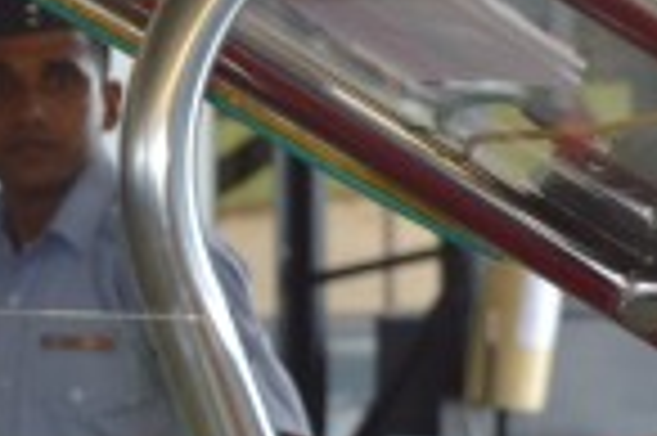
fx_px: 8405
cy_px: -49
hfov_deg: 4.4
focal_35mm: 461
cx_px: 1030
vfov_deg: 3.0
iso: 400
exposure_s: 1/80
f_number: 5.3
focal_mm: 75
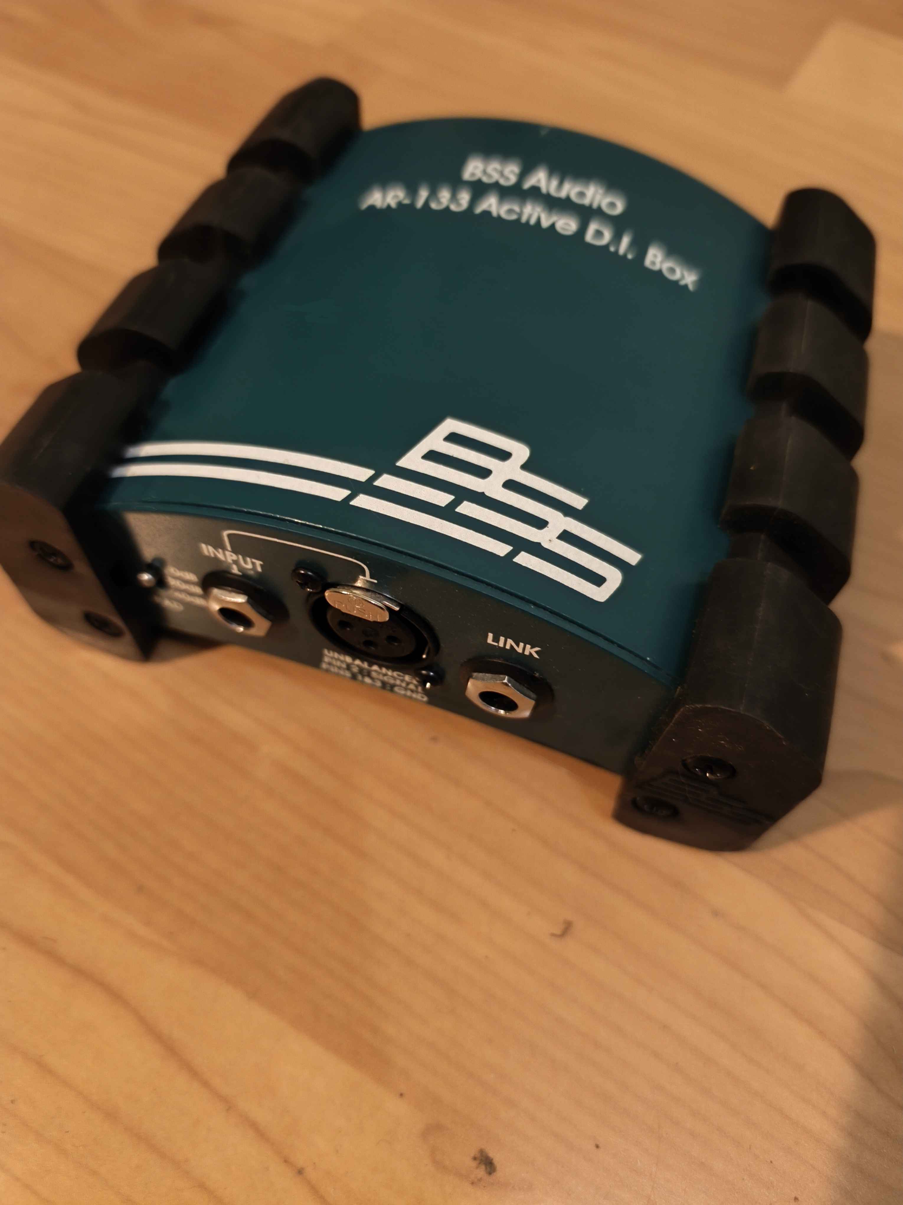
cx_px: 452
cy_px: 602
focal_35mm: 23
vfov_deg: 73.9
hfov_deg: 58.9
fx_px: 800
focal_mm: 6.14
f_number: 1.65
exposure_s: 1/25
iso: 2000
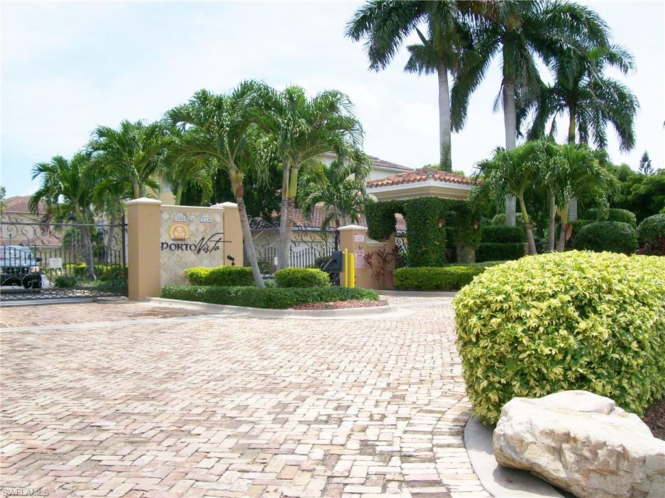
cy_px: 249
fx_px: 691
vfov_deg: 39.6
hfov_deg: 51.4
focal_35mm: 36
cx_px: 332
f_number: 4.8
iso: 80
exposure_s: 1/507
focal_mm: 6
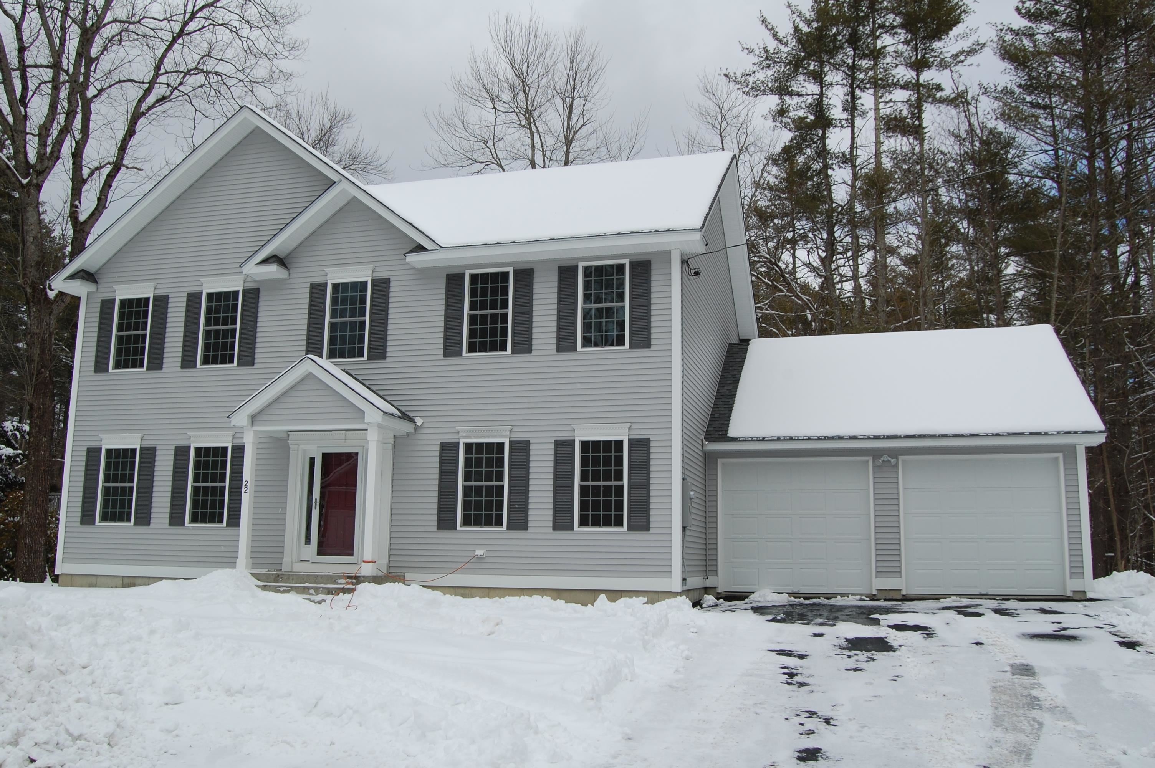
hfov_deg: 62.0
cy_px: 384
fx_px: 962
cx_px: 578
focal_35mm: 30
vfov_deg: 43.5
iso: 200
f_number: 10
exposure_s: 1/400
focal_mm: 20
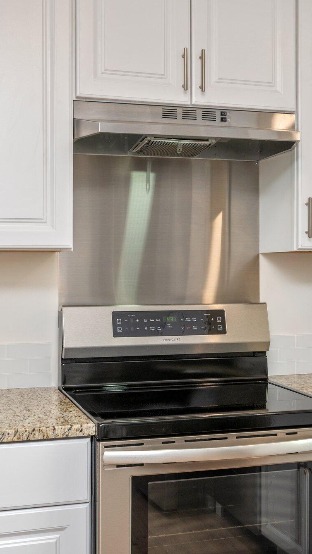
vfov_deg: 42.9
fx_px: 706
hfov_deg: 24.9
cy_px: 273
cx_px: 181
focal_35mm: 48
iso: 250
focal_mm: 30
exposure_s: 1/30
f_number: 9
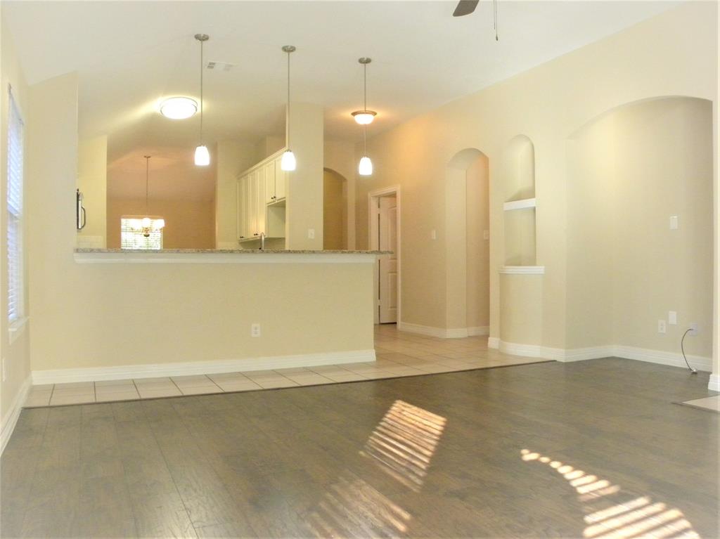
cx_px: 360
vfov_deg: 53.0
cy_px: 270
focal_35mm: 26
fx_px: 541
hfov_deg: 67.3
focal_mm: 4.6
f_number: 2.8
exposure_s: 1/98.7
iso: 400
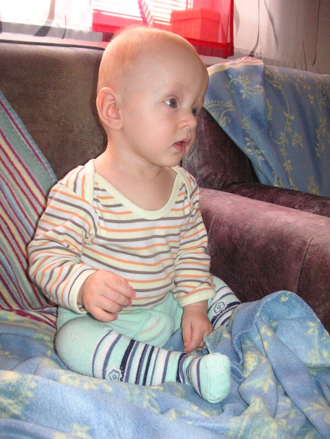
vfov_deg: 50.1
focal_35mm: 37
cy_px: 220
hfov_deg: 38.7
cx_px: 165
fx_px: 470
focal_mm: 6.1
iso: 160
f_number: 2.8
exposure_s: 1/45
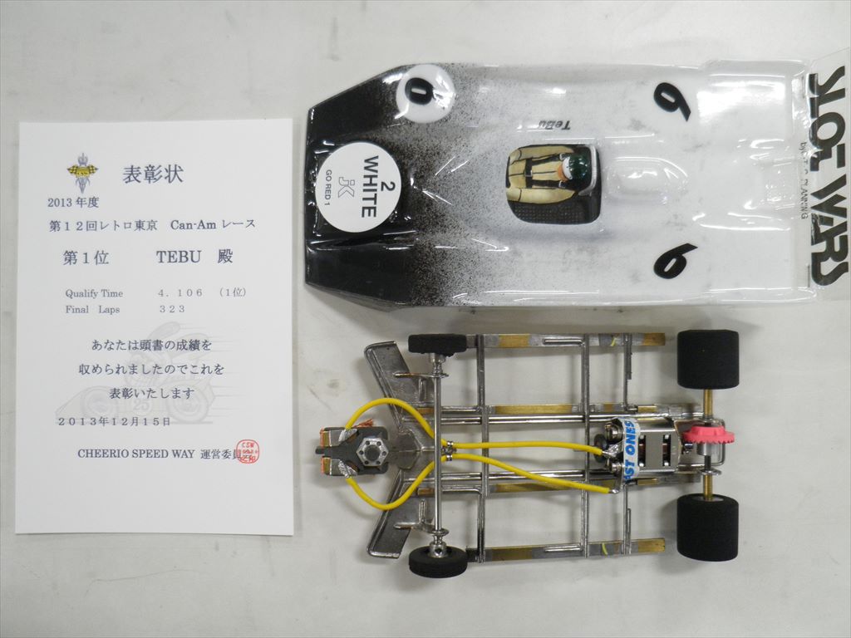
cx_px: 426
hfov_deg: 63.4
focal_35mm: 28
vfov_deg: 49.7
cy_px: 319
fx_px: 688
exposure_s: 1/20
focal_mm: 5
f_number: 3.2
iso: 200
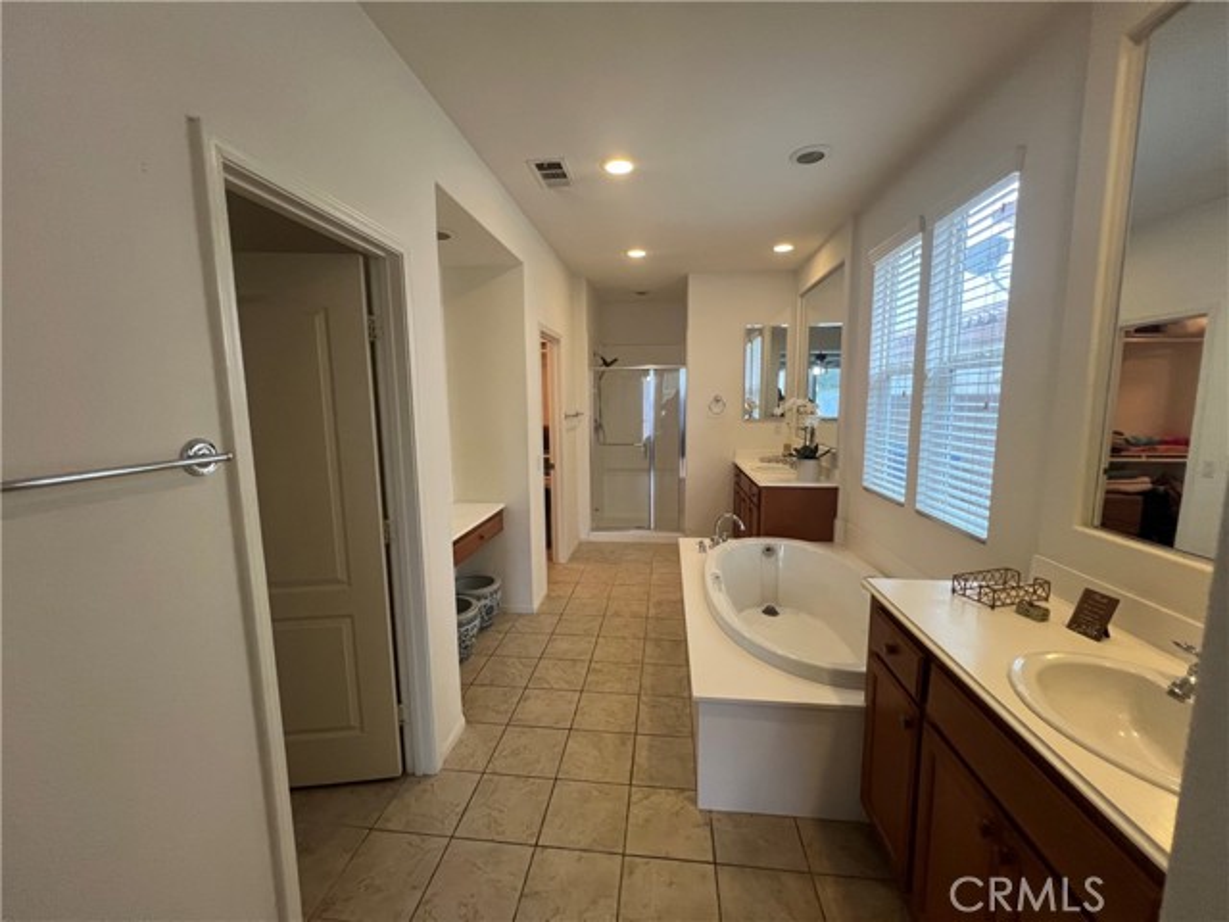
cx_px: 614
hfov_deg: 106.2
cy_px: 461
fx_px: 462
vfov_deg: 89.9
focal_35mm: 13
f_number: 1.8
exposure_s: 1/60
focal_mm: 1.57
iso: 320
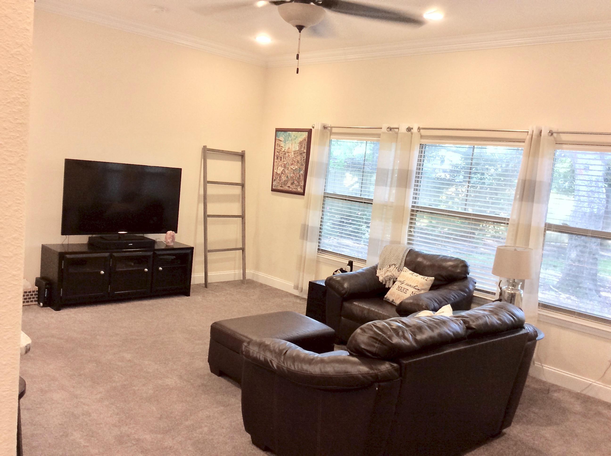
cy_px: 228
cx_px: 306
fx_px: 564
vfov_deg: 44.1
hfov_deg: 56.9
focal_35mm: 32
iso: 125
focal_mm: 3.3
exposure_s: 1/24
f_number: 2.4
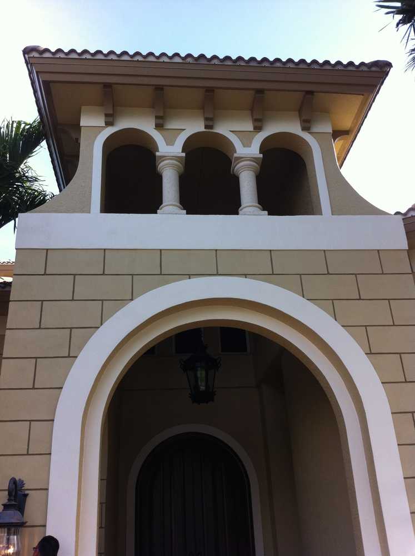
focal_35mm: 35
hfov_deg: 40.6
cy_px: 278
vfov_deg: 52.7
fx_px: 561
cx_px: 208
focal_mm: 3.85
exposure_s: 1/302
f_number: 2.8
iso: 80
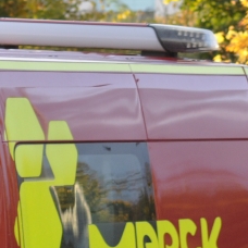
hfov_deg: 4.9
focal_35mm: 353
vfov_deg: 4.9
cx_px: -172
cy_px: 325
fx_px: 2861
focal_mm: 70
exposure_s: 1/320
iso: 500
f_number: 4.5
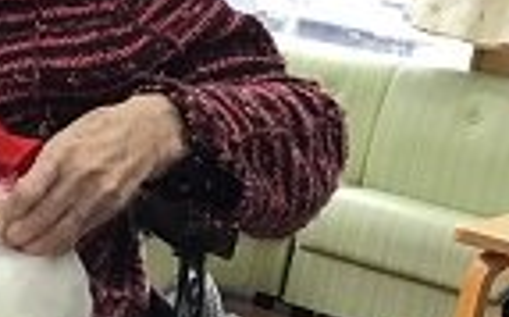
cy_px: 155
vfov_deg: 11.4
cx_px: -135
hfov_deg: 17.2
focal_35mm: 115
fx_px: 1593
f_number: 2.4
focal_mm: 3.3
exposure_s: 1/30
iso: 32
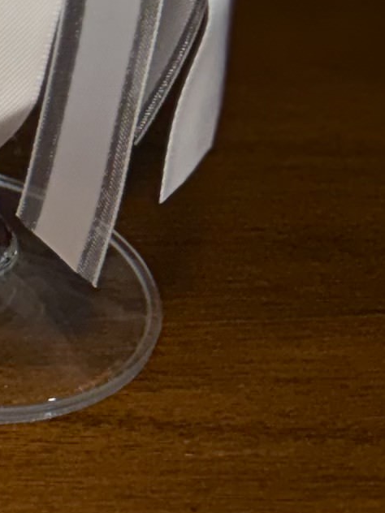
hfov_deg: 8.1
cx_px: -600
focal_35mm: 166
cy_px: -501
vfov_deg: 10.9
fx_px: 2462
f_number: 1.6
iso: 125
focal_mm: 5.96
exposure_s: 1/120
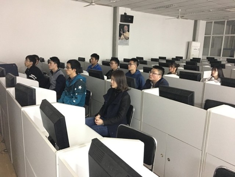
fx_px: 197
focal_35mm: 29
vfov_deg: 48.2
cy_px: 88
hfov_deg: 61.7
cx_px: 118
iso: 320
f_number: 2.2
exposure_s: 1/4
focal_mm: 4.15
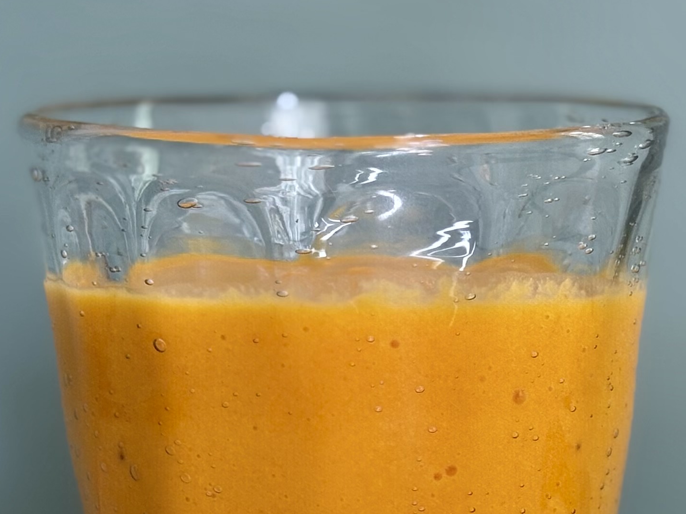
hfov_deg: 13.5
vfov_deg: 10.1
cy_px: 434
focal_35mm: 146
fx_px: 2893
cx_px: 544
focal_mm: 5.96
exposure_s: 1/121
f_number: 1.6
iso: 50
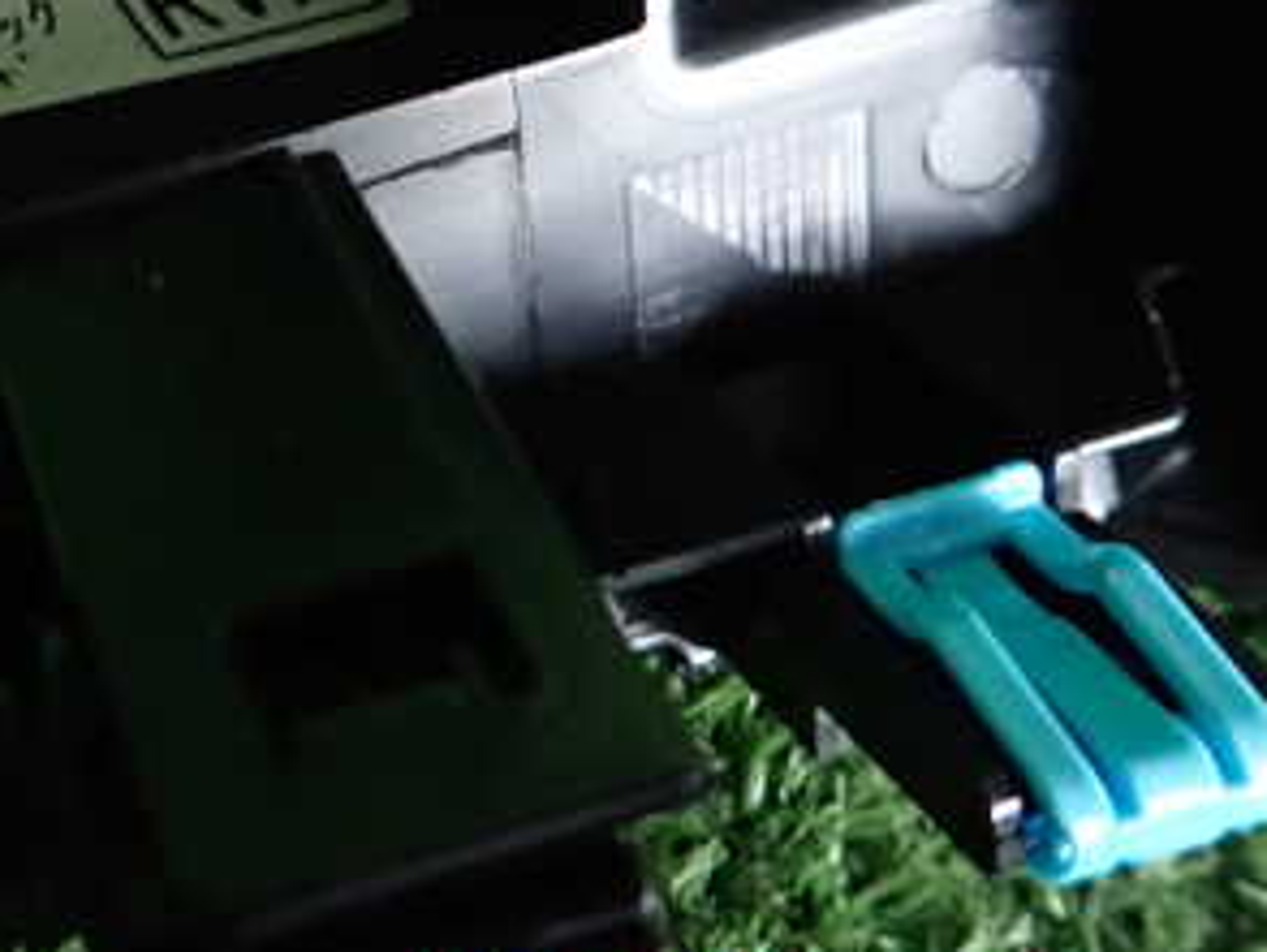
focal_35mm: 51
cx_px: 112
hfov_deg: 35.2
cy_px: 90
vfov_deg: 27.5
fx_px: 1868
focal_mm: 4.5
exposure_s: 1/30
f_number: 2
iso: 500
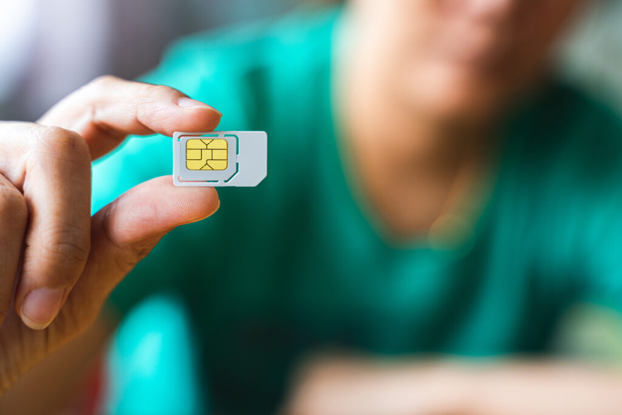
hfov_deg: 32.4
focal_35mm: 62
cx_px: 311
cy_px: 208
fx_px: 1071
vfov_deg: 21.9
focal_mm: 62
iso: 250
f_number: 3.2
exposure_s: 1/320
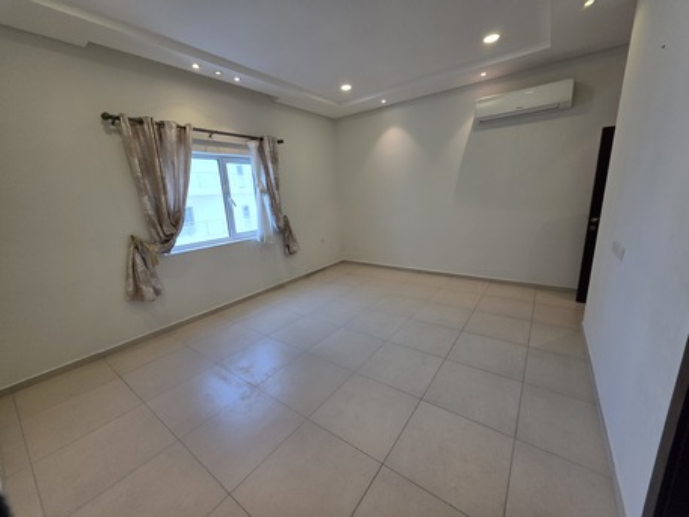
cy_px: 258
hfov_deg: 106.2
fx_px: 259
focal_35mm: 13
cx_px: 344
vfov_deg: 89.9
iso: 64
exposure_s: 1/100
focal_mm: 2.2
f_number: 1.9
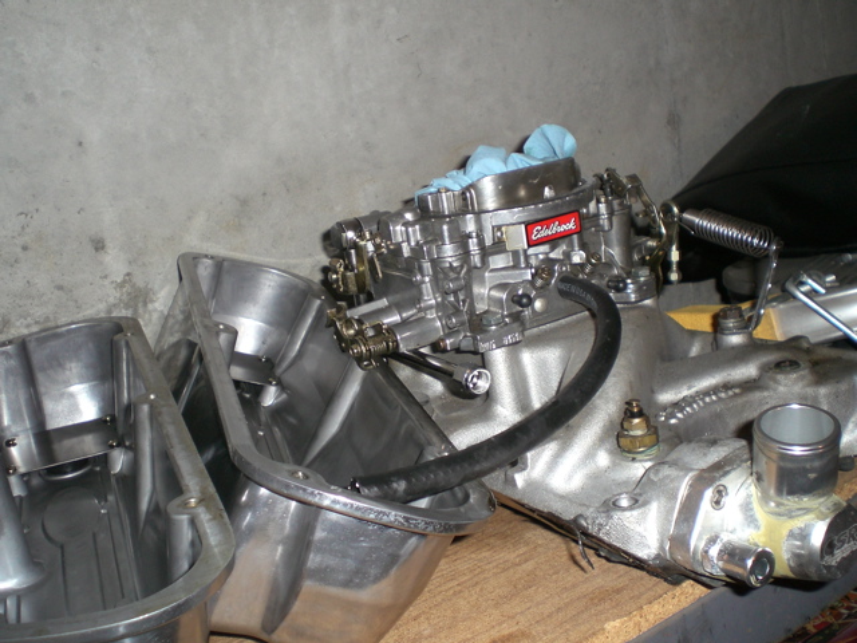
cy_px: 322
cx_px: 428
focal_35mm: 38
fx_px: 941
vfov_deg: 37.7
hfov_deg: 49.0
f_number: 3.1
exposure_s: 1/60
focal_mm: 6.3
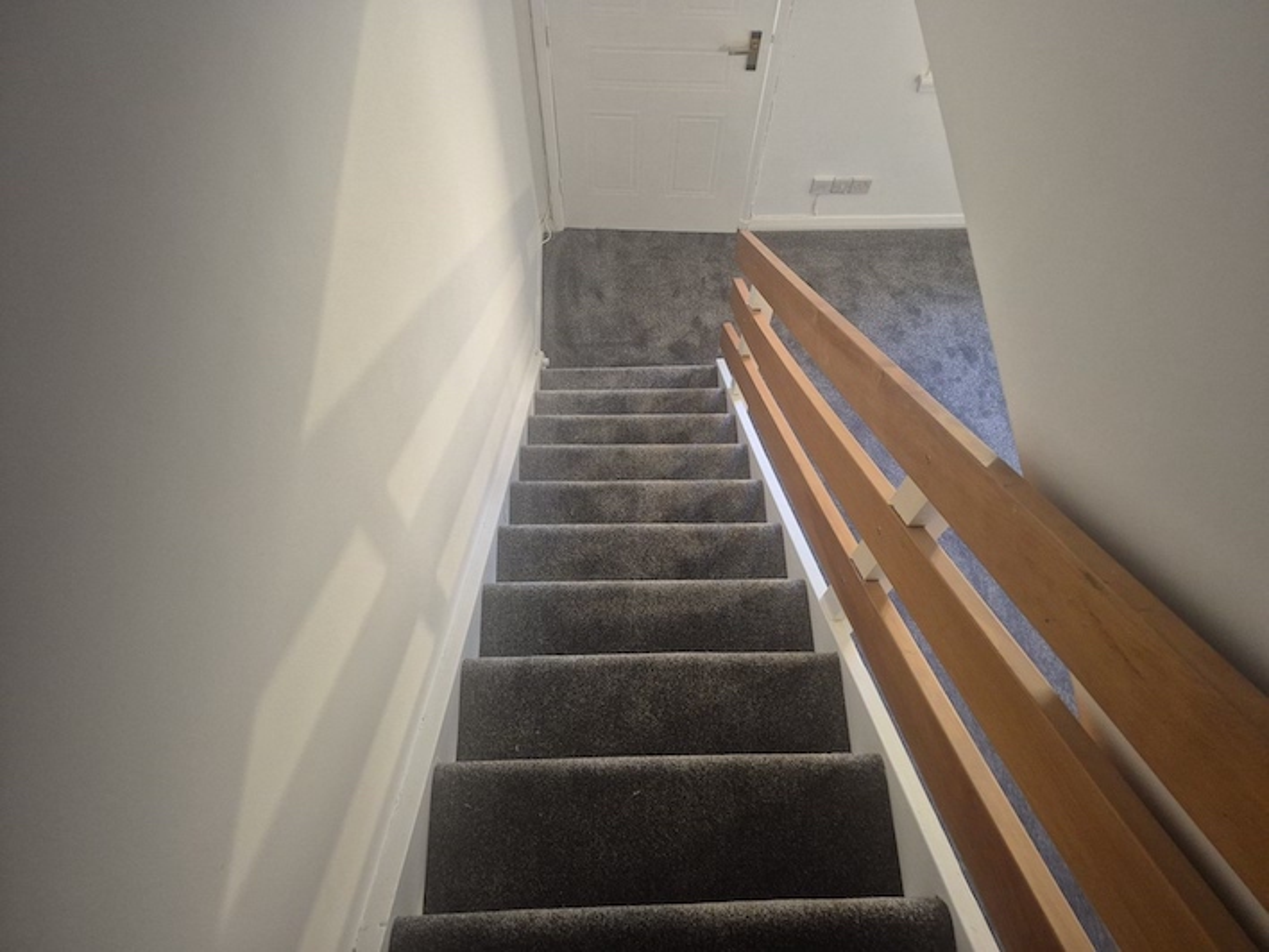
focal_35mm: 23
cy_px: 476
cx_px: 634
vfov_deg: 58.9
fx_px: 843
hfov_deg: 73.9
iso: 500
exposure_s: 1/100
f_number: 1.8
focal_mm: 5.4
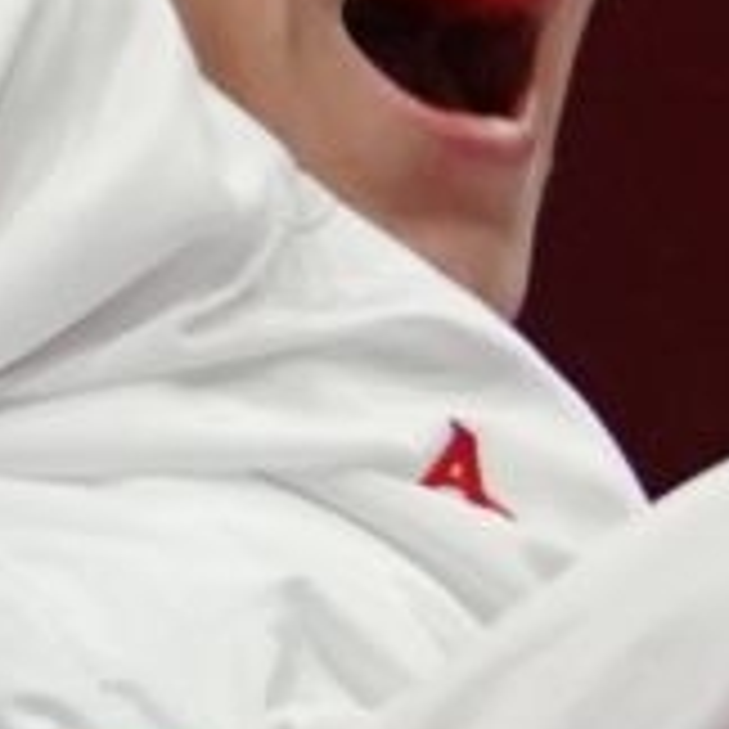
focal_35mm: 3185
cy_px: -112
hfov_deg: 0.5
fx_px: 75887
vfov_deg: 0.6
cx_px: 3668
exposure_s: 1/1000
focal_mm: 225
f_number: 4
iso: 3200
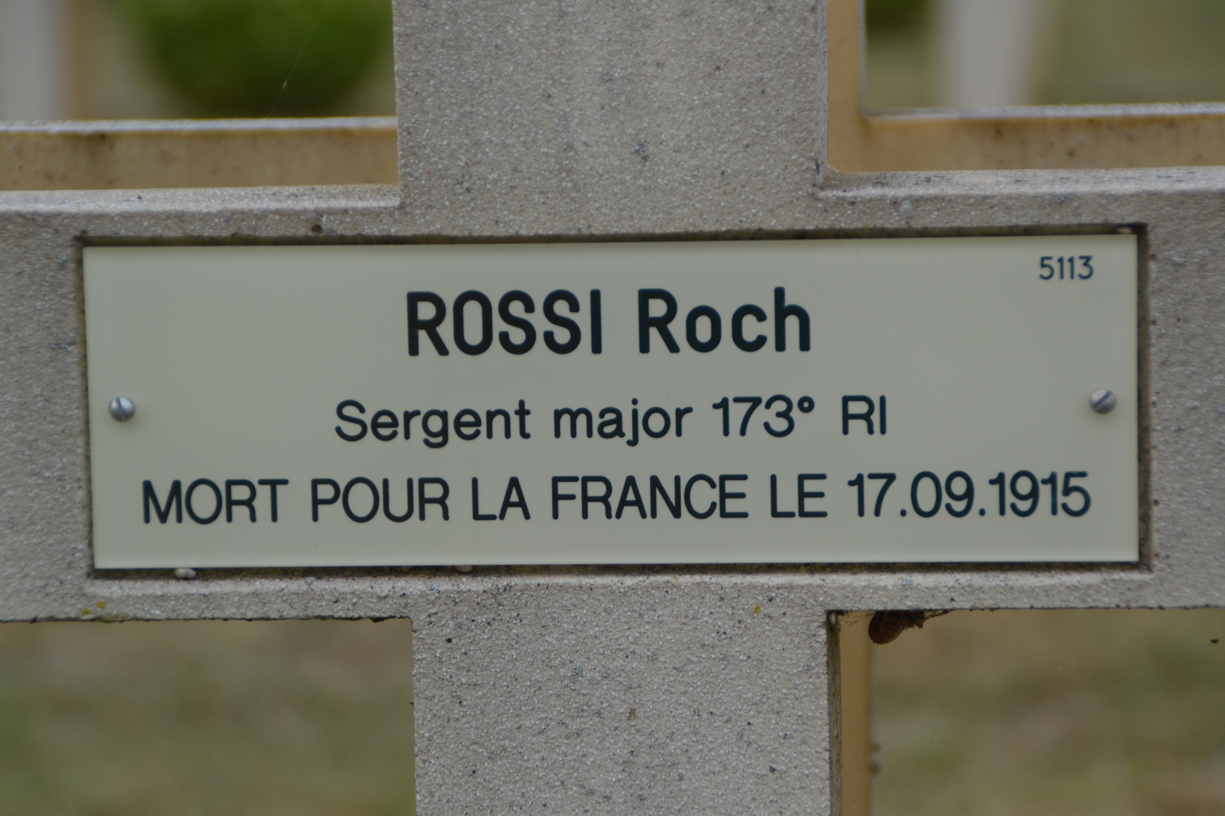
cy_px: 408
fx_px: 5716
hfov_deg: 12.2
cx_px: 612
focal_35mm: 168
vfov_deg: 8.2
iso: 140
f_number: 6
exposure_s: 1/500
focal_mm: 112
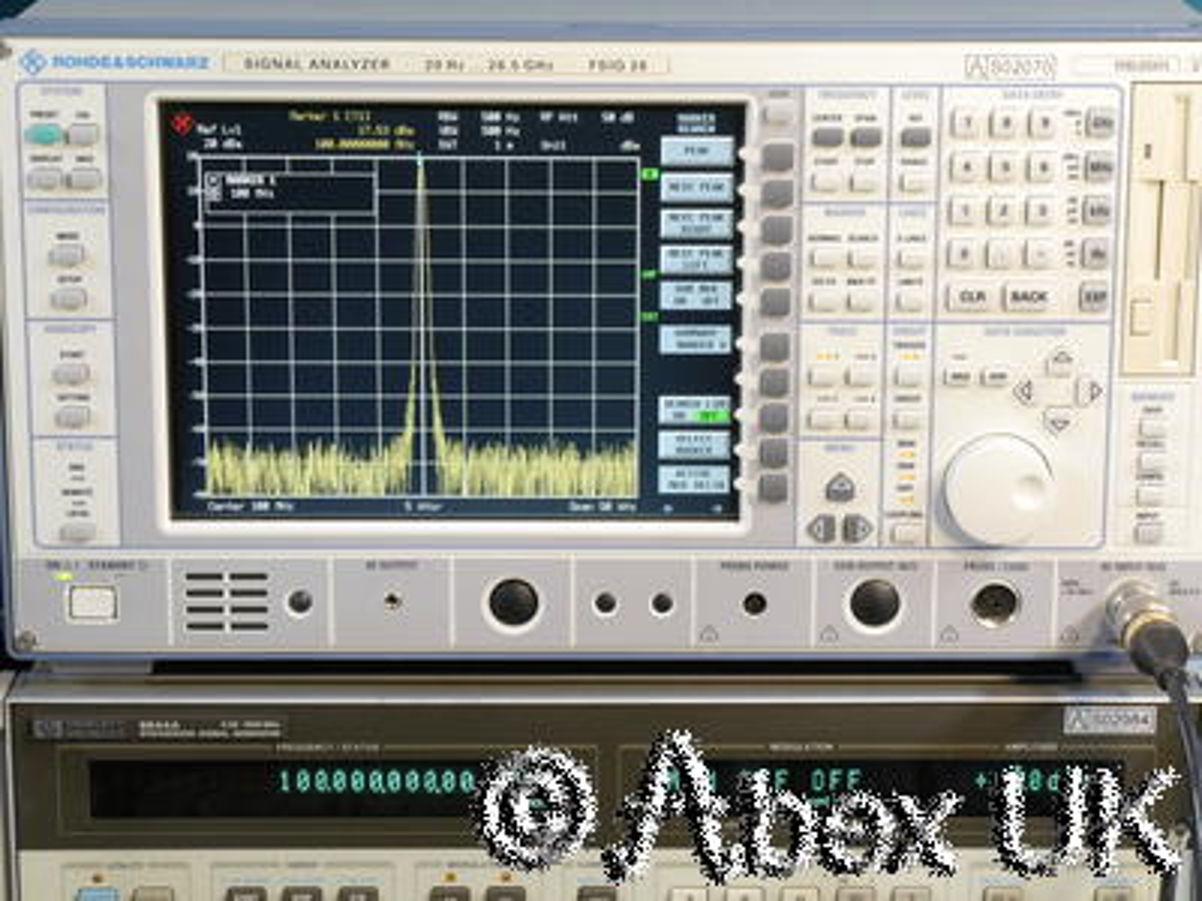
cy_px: 450
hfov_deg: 21.3
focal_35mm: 92
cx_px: 601
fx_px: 3195
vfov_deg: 16.1
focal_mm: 46
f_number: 16
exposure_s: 1.3
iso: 400
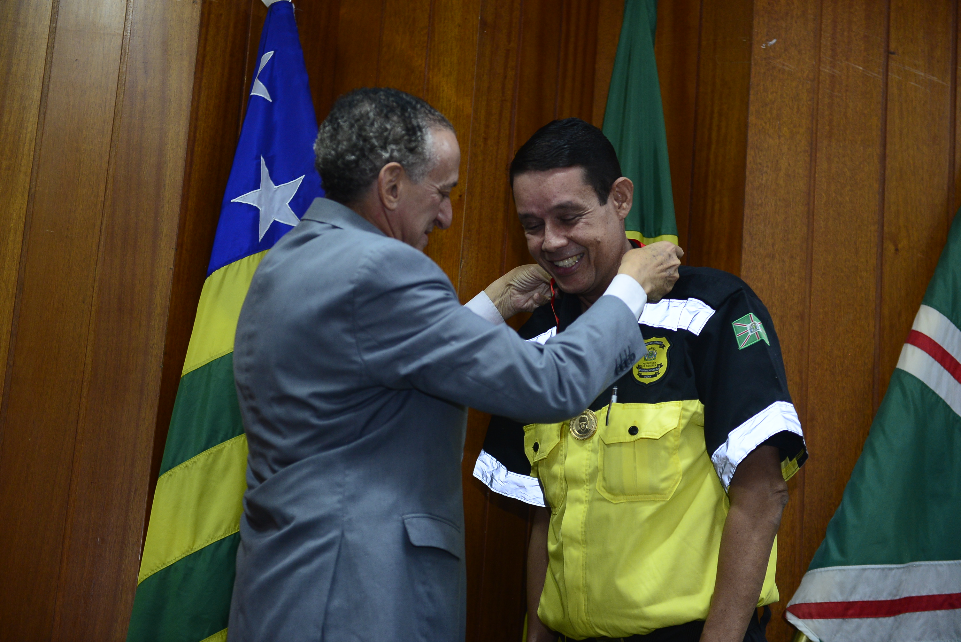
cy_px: 321
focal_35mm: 70
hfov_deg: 28.8
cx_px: 480
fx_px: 1869
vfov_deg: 19.5
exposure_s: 1/125
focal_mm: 70
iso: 1600
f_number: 2.8
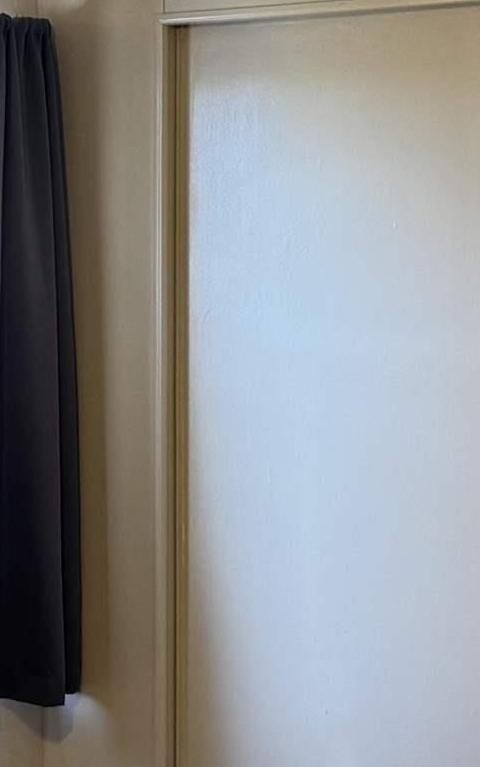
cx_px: 141
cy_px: 524
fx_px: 2134
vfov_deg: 20.3
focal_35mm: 102
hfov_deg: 12.8
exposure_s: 1/60
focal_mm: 6.76
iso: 250
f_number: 1.78
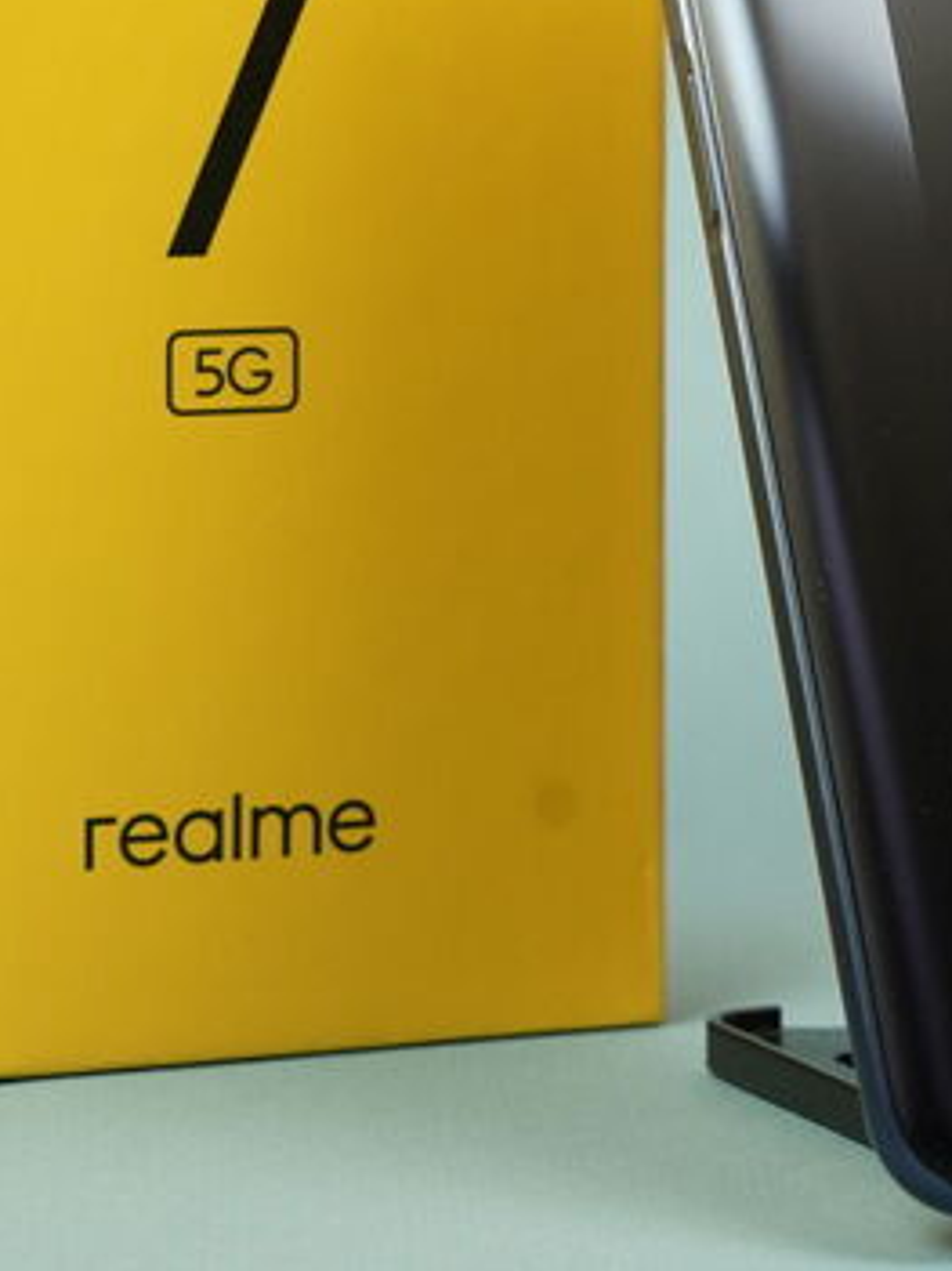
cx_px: 690
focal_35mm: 142
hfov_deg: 10.4
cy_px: 210
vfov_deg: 13.8
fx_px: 5210
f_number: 7.1
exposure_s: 1/160
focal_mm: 54
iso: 1600
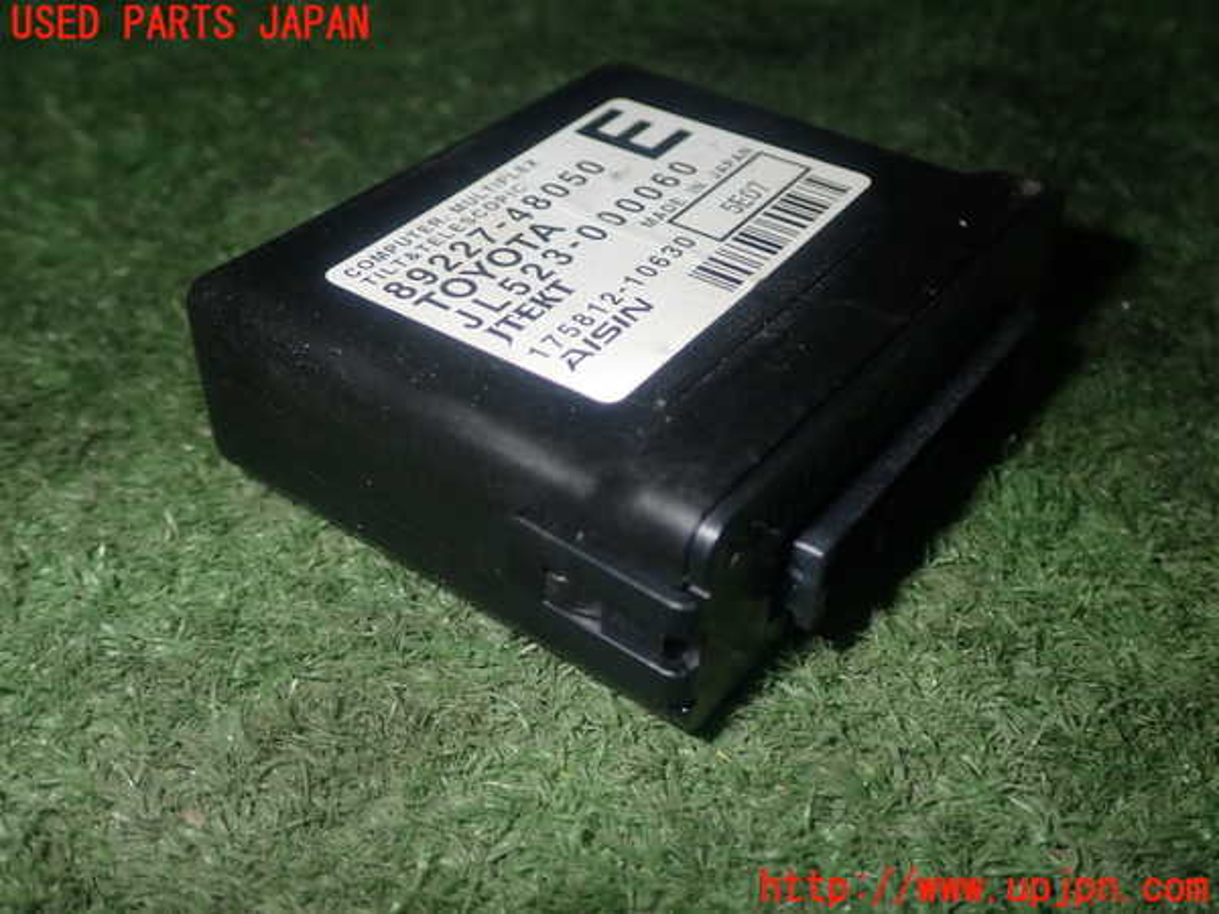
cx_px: 610
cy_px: 457
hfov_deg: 49.0
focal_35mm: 38
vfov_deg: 37.7
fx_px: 1338
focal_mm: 6.83
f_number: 8
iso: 200
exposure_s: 1/40
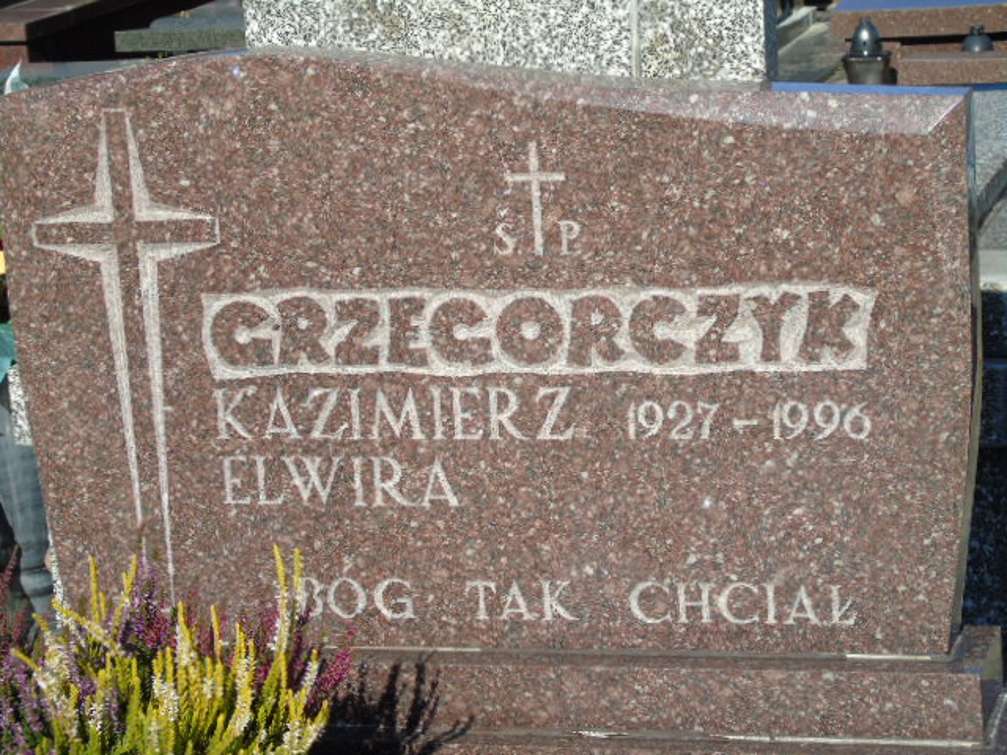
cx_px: 504
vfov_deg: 13.7
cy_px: 378
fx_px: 3142
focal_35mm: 108
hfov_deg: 18.2
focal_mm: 19
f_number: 4.4
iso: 80
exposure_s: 1/500
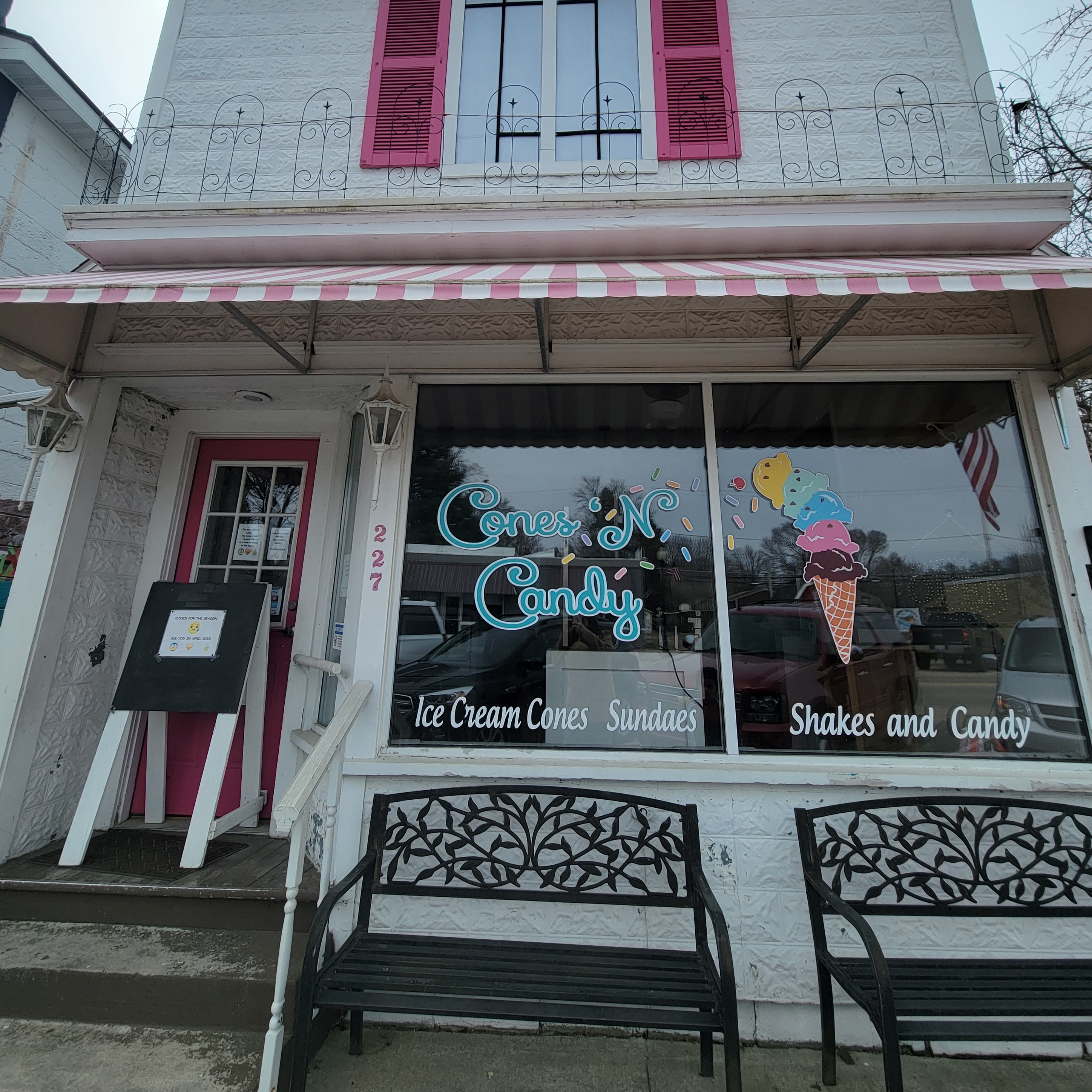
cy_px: 426
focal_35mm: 16
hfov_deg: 87.4
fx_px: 571
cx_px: 544
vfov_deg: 86.1
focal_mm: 2.2
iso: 50
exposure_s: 1/1951
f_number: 2.2
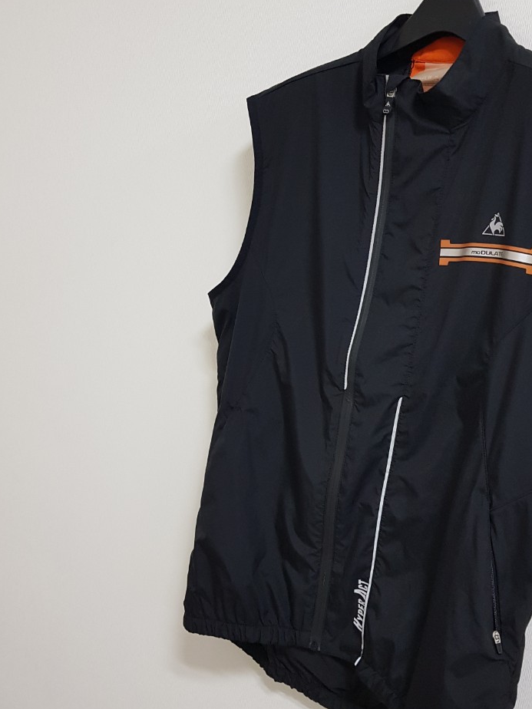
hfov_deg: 39.6
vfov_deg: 51.3
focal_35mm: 36
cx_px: 284
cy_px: 339
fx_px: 738
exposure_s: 1/30
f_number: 1.7
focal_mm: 4.3
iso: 160
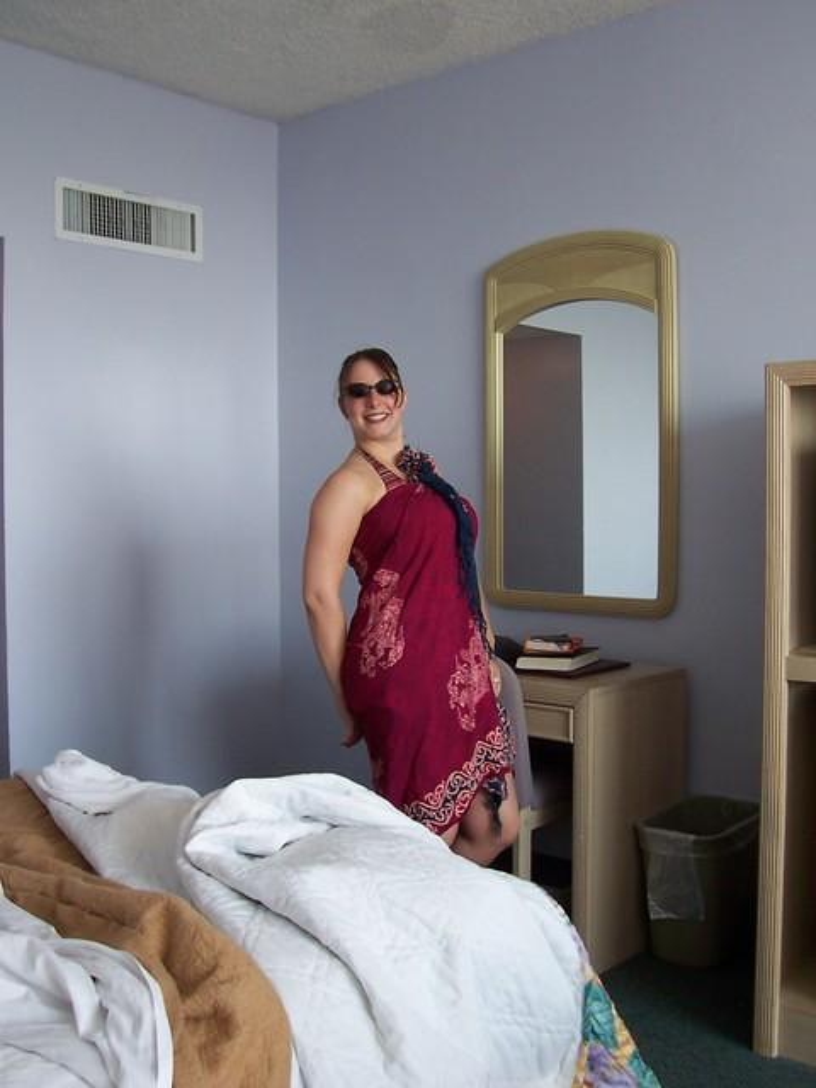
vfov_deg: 50.1
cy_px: 544
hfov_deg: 38.7
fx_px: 1163
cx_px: 408
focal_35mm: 37
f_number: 2.8
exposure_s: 1/125
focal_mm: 5.6
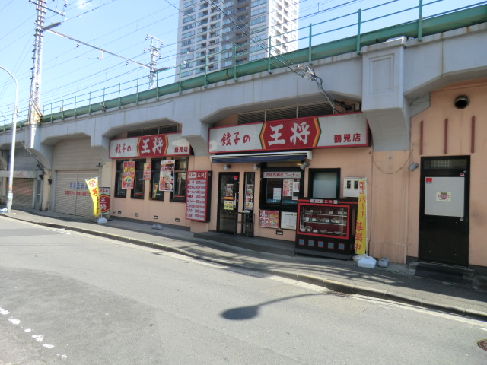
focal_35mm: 24
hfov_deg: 71.6
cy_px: 182
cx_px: 244
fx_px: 338
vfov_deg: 56.8
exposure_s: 1/400
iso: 80
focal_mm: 4.3
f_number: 3.2
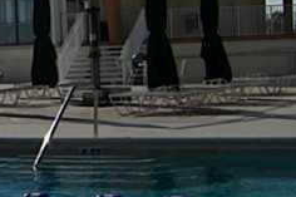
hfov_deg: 14.6
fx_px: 1101
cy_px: 61
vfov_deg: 10.2
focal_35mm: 134
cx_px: -100
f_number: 9.2
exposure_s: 1/200
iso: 64
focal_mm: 6.3
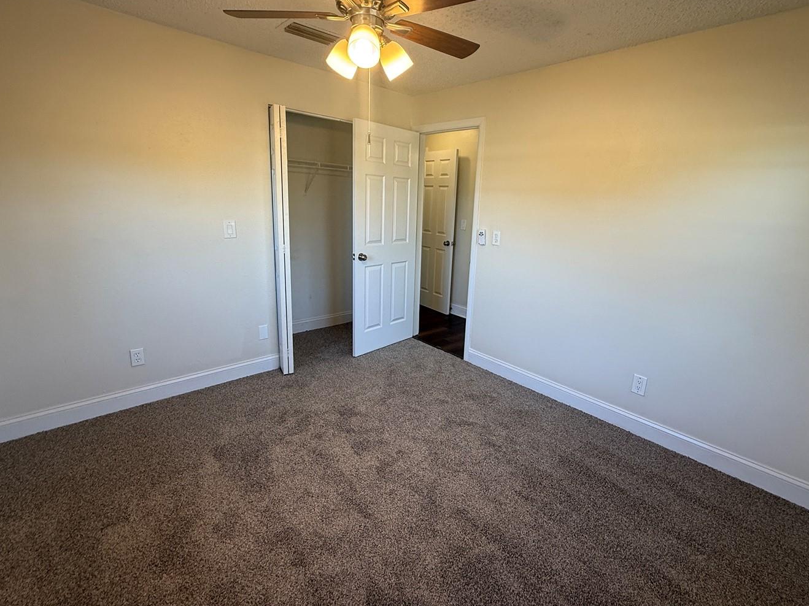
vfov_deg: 74.6
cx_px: 442
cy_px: 284
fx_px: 397
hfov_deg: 90.8
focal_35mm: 17
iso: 100
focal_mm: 2.22
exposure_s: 1/120
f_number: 2.2
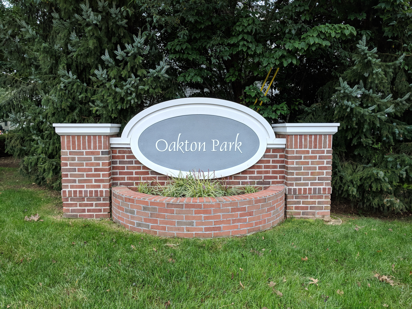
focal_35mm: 26
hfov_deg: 67.3
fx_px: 309
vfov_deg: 53.1
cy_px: 154
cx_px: 206
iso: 251
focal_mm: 4.67
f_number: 2
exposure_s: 1/120
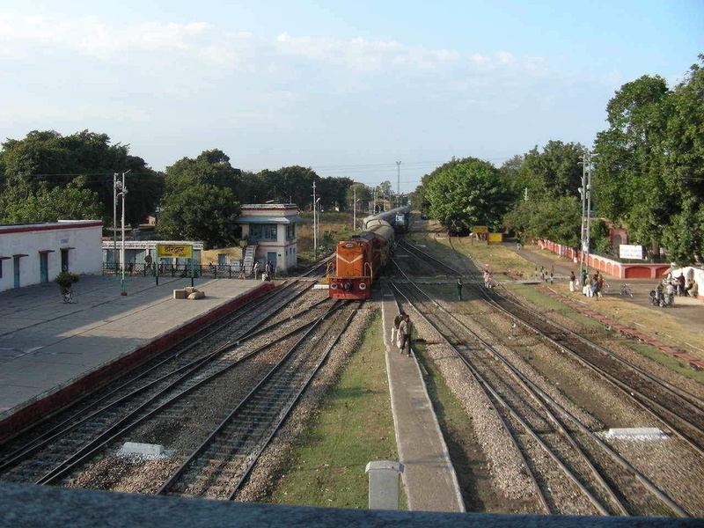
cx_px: 352
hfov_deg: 49.0
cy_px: 264
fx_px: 773
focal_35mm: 38
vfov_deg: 37.7
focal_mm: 6.3
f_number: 4
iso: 50
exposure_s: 1/274
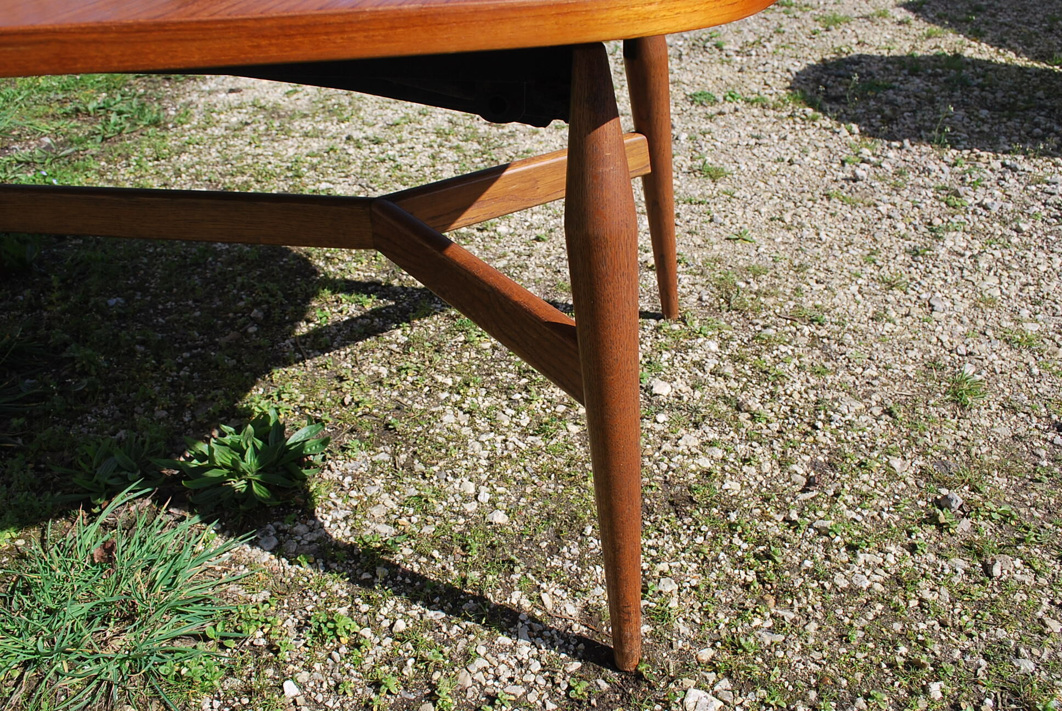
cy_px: 356
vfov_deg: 40.1
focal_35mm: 33
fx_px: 975
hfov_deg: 57.2
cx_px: 531
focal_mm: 22
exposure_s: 1/250
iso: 100
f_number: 8
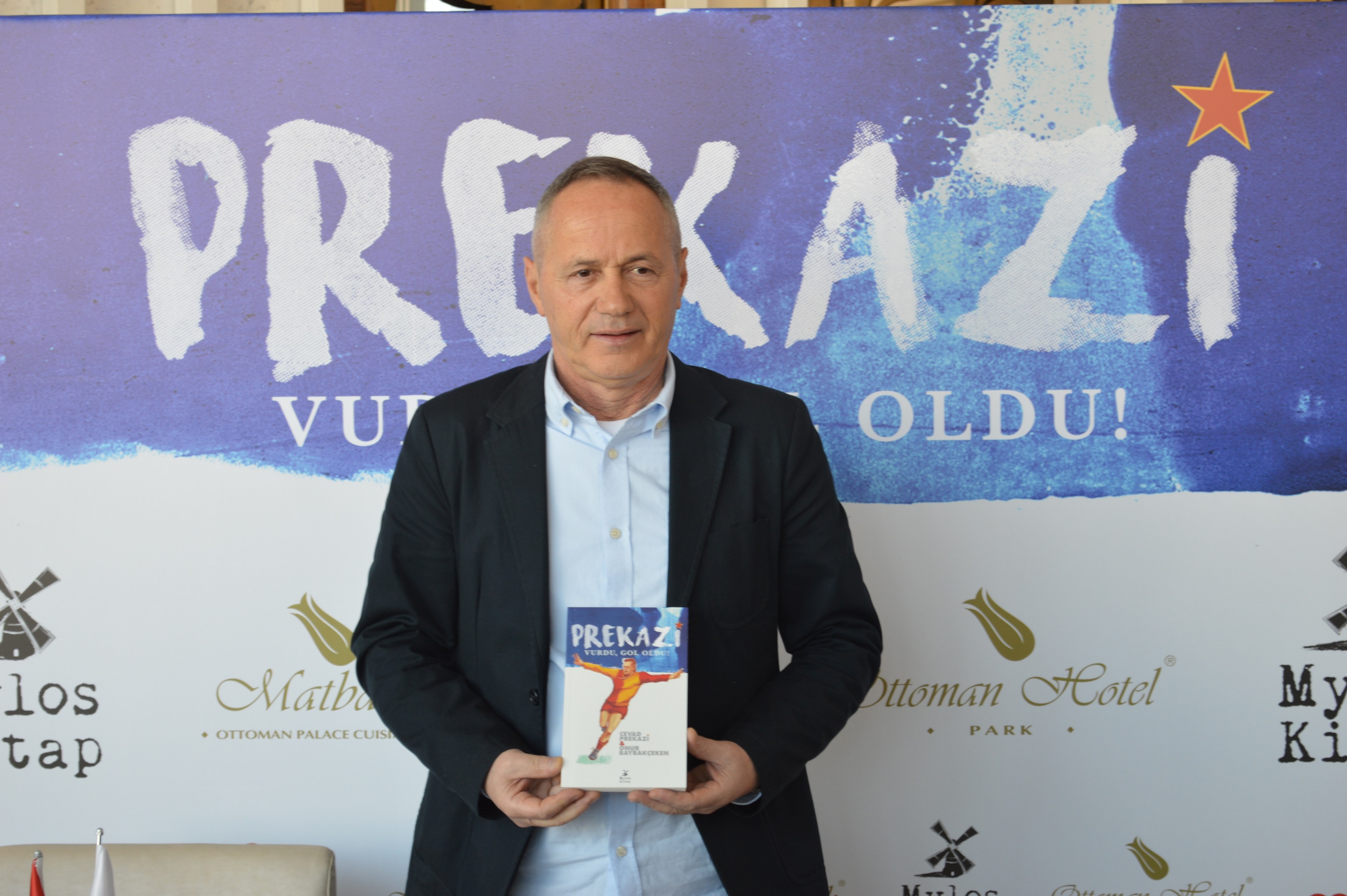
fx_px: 2523
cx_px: 674
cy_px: 448
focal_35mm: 68
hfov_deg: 29.9
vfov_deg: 20.1
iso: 200
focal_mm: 45
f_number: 6.3
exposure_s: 1/30
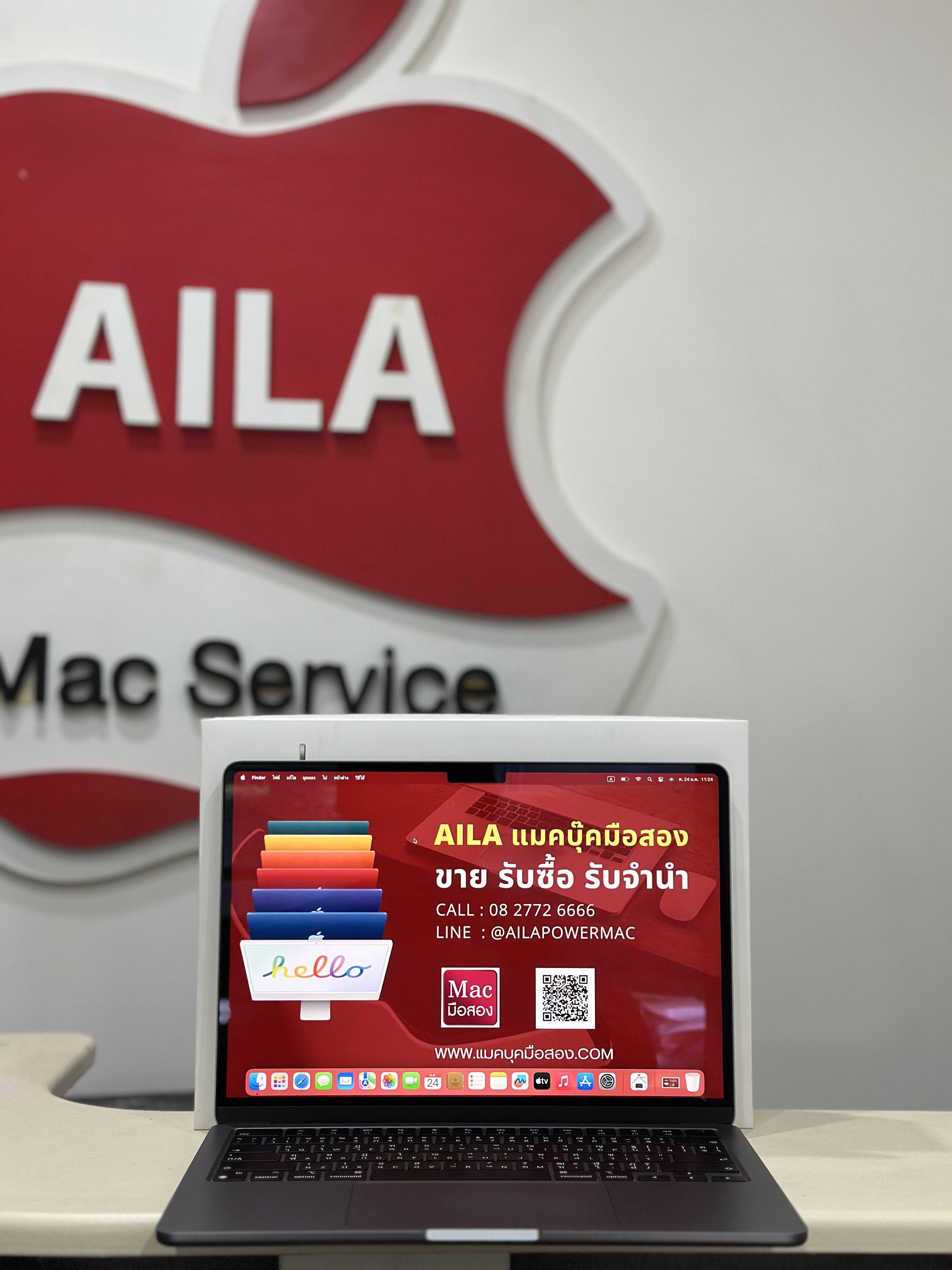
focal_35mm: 48
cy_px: 635
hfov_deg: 30.3
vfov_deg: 39.7
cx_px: 476
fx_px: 1760
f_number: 1.78
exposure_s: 1/60
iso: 160
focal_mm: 6.86
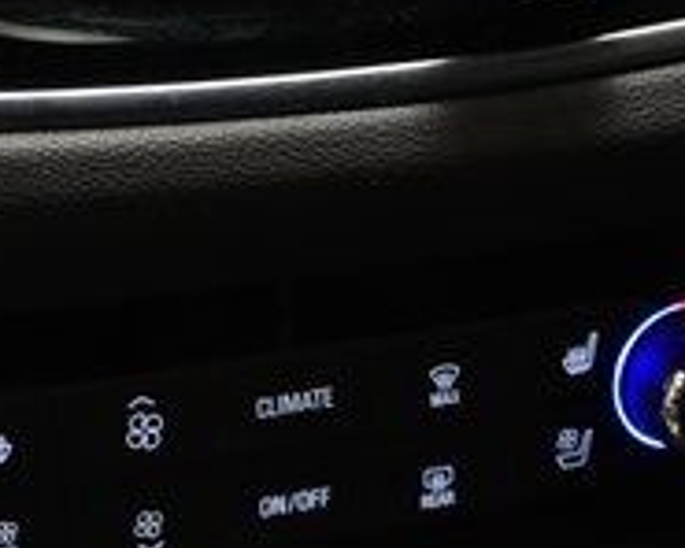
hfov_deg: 8.2
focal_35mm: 234
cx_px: -144
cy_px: -263
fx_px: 4744
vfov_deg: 6.5
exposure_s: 1/20
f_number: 4.5
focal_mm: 45
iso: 1250
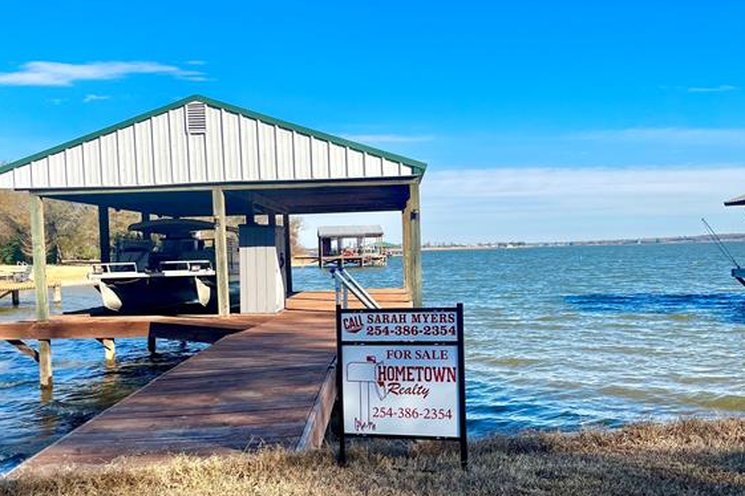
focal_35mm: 37
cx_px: 369
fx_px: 766
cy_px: 288
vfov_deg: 35.9
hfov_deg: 51.9
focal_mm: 5.1
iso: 50
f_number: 1.6
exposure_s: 1/3135
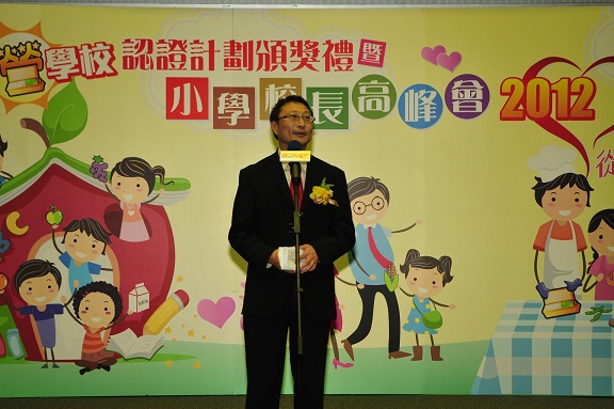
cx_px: 307
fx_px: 1278
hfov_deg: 27.0
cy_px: 204
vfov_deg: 18.1
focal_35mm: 75
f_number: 4
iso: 400
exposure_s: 1/60
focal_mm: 50
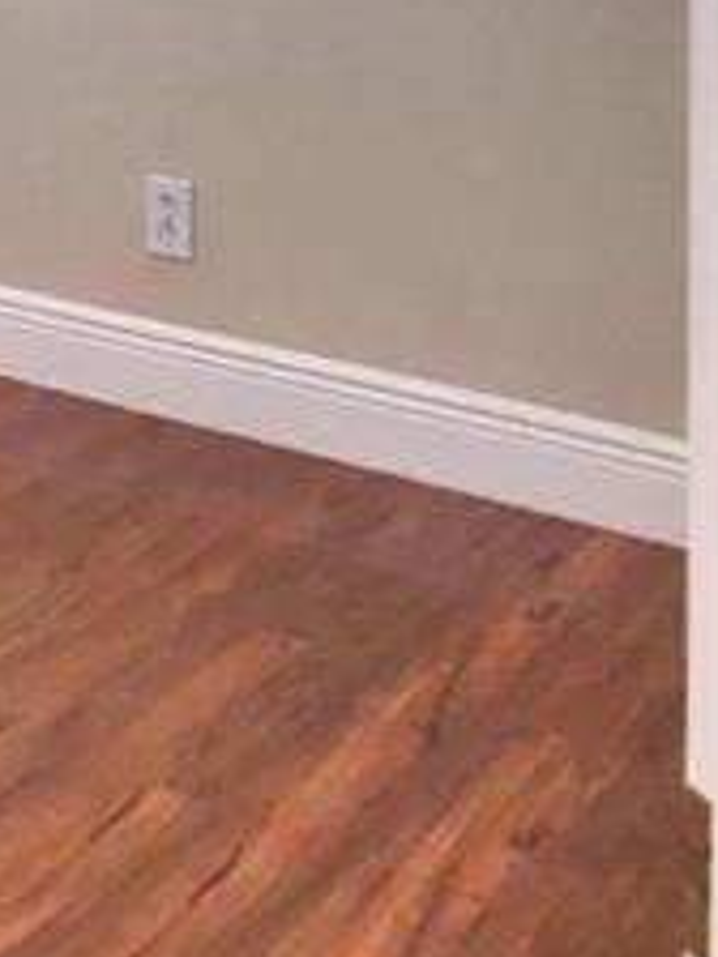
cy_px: -436
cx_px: -491
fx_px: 2655
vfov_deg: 18.4
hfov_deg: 14.0
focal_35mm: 96
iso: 25
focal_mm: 3.99
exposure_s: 1/40
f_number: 1.8
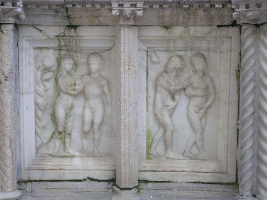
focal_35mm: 67
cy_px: 100
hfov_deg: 29.0
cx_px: 134
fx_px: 517
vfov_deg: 21.9
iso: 50
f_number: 3.6
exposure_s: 1/46.6
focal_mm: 10.2
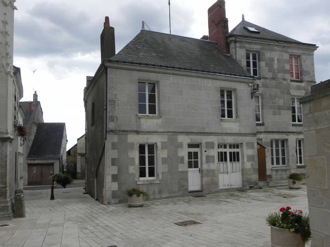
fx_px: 305
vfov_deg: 44.0
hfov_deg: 56.8
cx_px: 172
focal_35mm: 32
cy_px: 142
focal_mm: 4.6
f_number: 7.1
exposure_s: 1/308
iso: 160
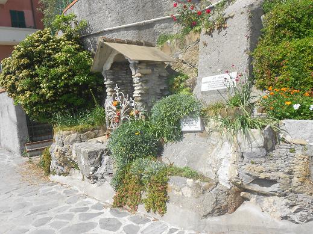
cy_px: 117
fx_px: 262
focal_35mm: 29
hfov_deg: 61.7
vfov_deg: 48.2
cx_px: 156
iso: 80
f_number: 3.4
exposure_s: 1/800
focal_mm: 5.1
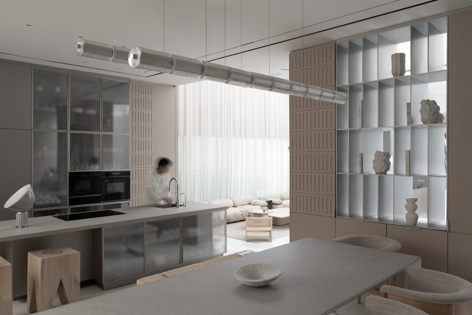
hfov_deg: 65.5
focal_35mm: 28
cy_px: 158
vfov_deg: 46.4
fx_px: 367
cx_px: 236
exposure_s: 25
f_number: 9
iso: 100
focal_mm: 28
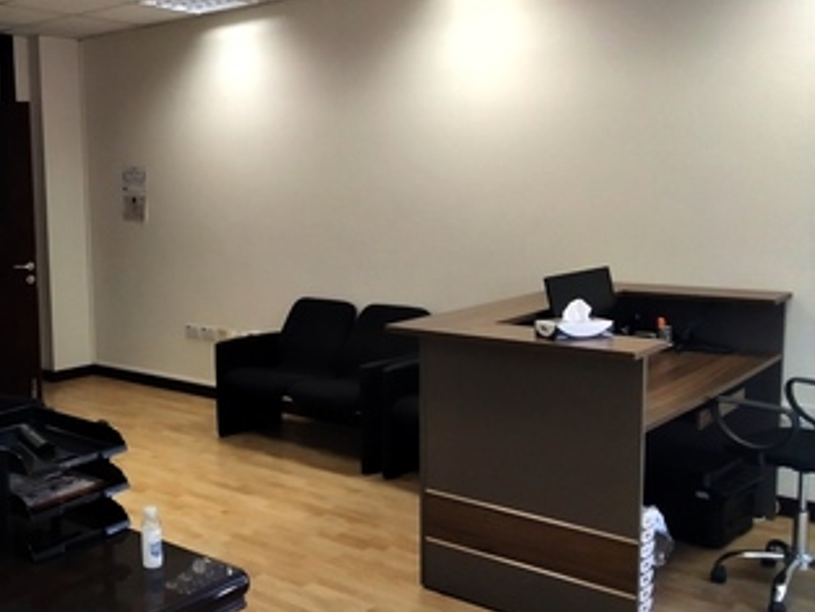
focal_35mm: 38
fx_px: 895
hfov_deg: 47.5
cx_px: 223
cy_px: 290
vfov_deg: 37.7
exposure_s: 1/100
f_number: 2
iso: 201
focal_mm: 2.78
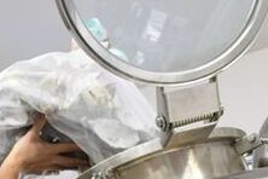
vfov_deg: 16.8
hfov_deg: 24.4
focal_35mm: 81
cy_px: 116
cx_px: 33
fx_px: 603
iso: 1250
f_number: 6.3
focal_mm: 20
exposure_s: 1/60
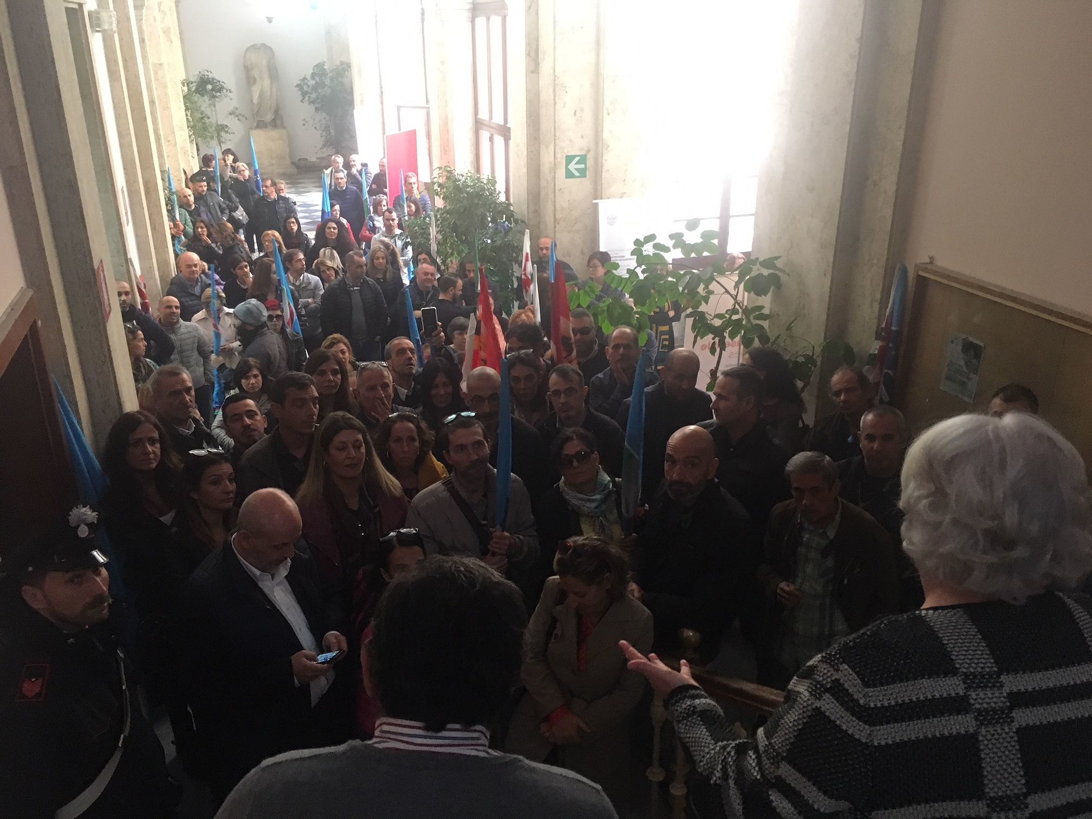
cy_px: 410
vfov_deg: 48.2
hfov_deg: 61.7
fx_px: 915
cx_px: 546
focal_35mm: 29
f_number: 2.2
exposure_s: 1/25
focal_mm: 4.15
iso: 200
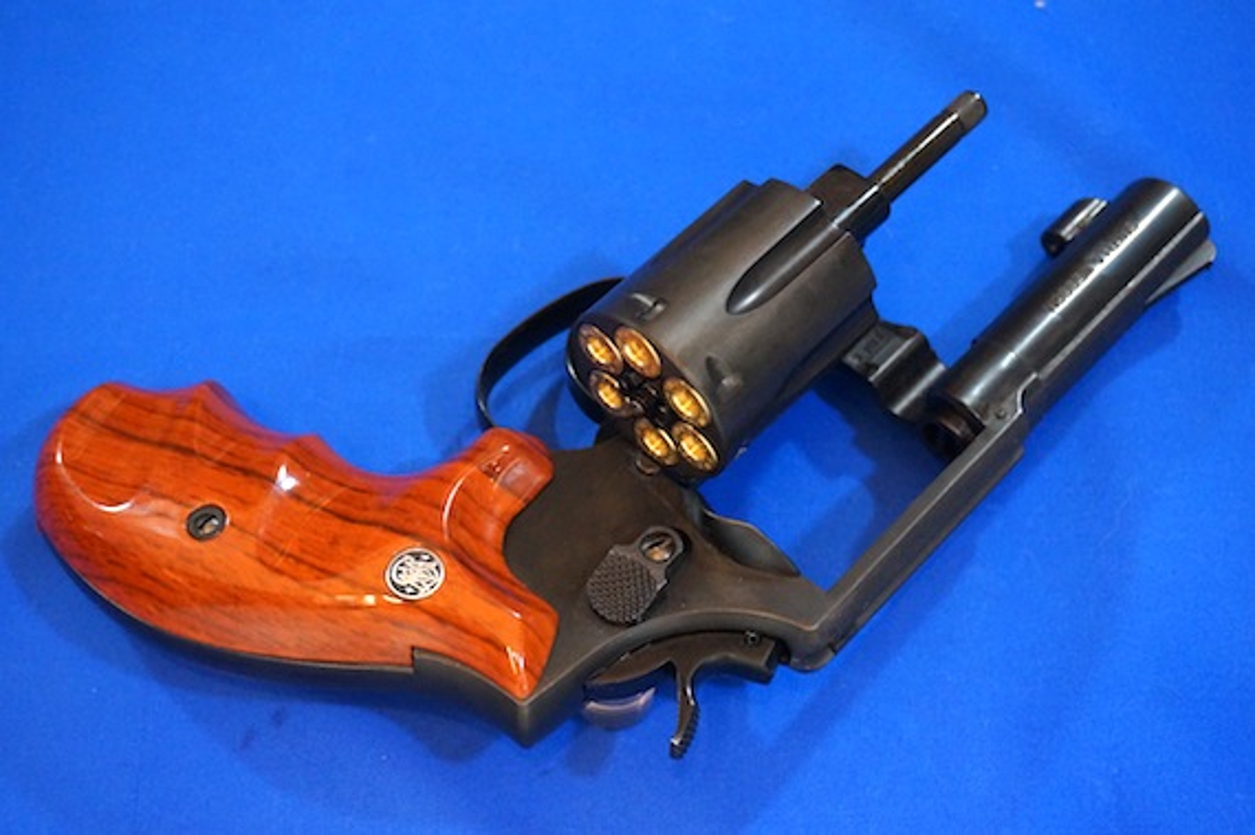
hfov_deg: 37.9
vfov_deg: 25.7
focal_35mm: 52
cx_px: 628
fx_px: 1829
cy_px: 418
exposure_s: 1/100
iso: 3200
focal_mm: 35
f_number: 5.6
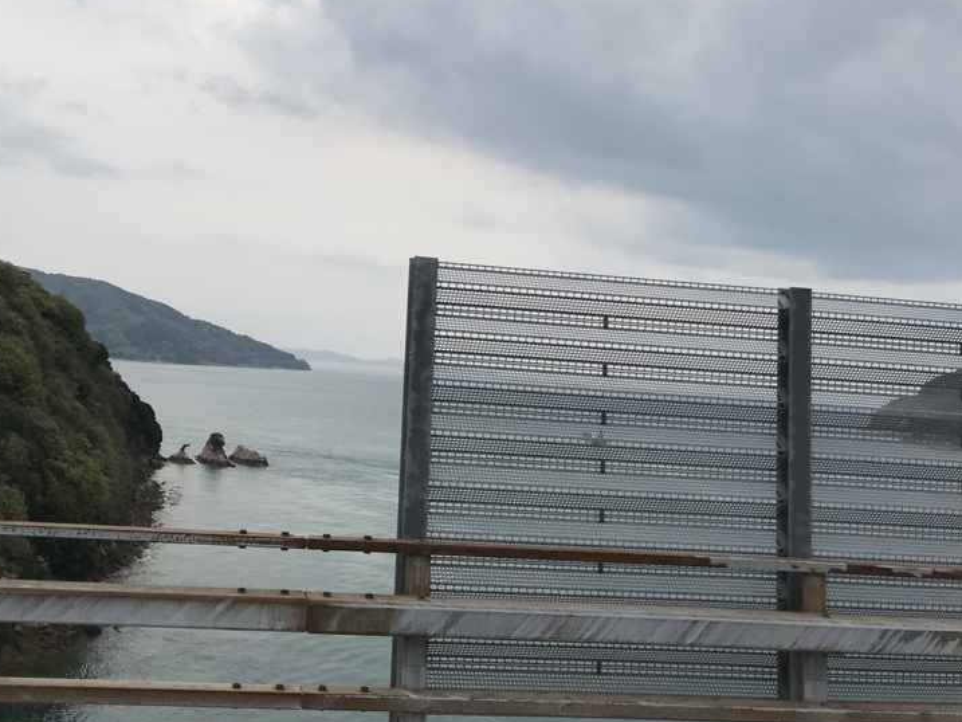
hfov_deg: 46.1
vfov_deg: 35.5
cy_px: 223
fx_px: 1112
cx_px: 323
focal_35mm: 40
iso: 20
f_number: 1.8
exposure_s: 1/1953
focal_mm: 3.99
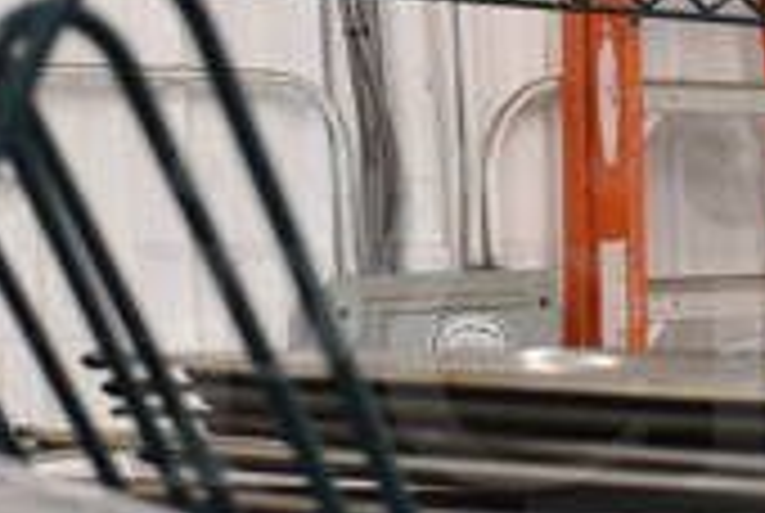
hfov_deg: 21.0
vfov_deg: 14.1
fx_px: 2065
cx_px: 472
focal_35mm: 97
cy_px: 356
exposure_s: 1/160
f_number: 3.5
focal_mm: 18
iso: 800
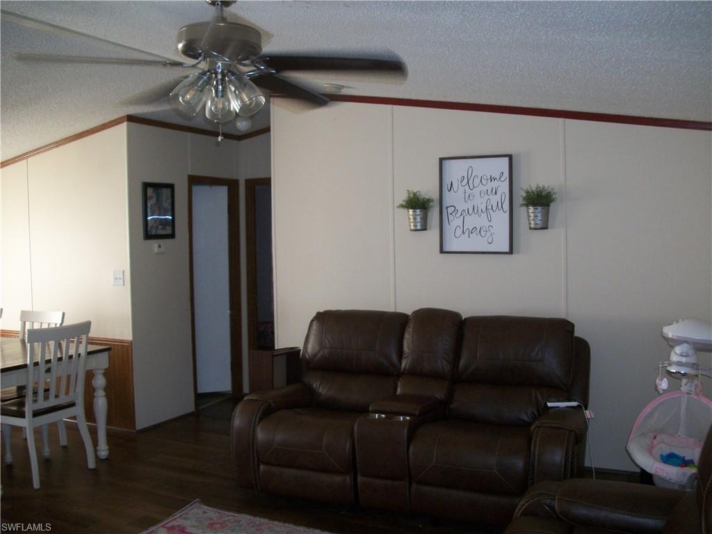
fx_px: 658
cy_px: 267
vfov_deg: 44.2
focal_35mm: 32
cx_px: 356
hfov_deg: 56.8
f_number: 2.9
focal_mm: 5.7
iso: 160
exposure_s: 1/30
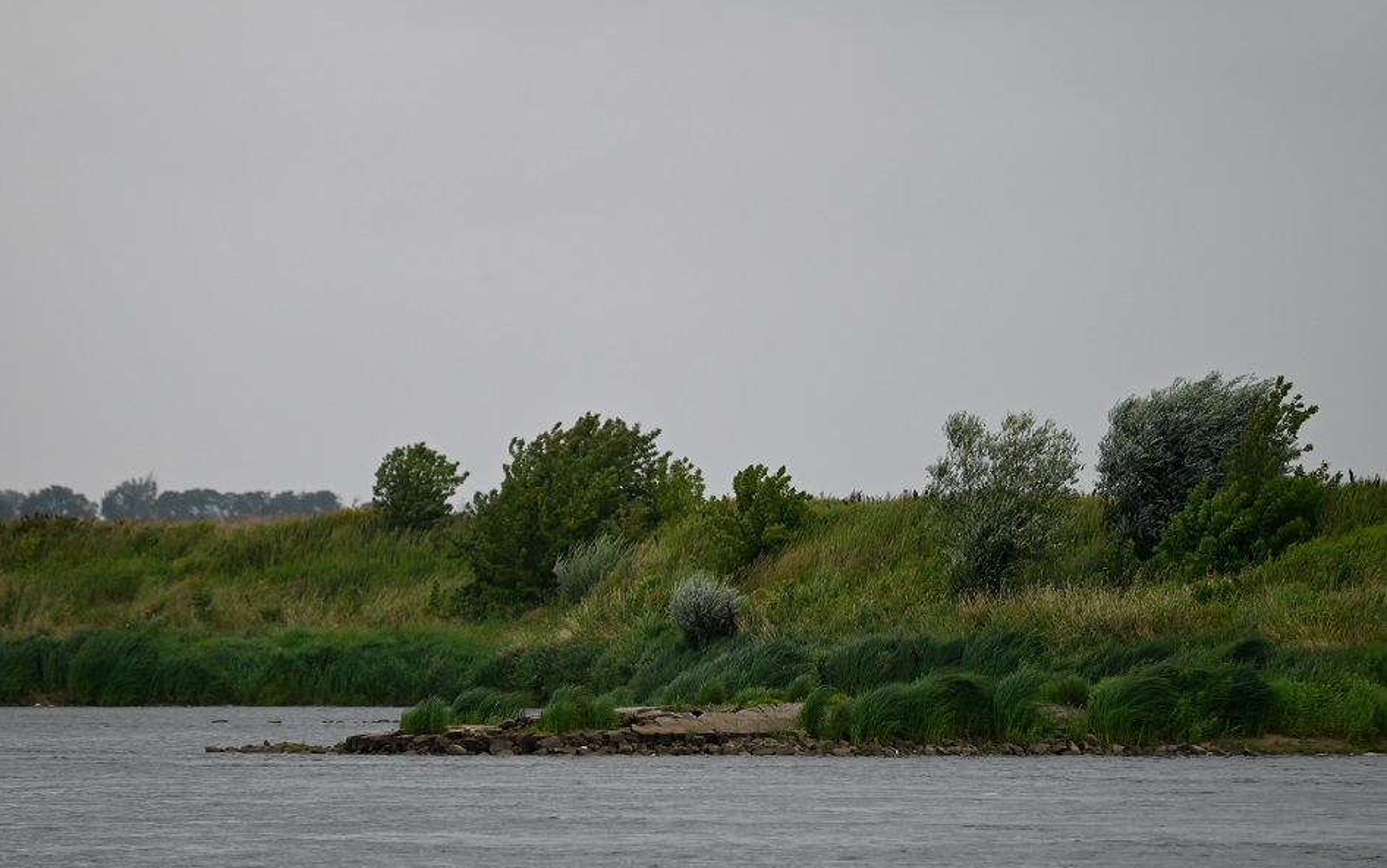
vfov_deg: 4.3
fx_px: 11609
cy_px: 463
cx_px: 692
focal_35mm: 307
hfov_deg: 6.8
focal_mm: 300
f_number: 5.6
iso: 220
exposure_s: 1/500
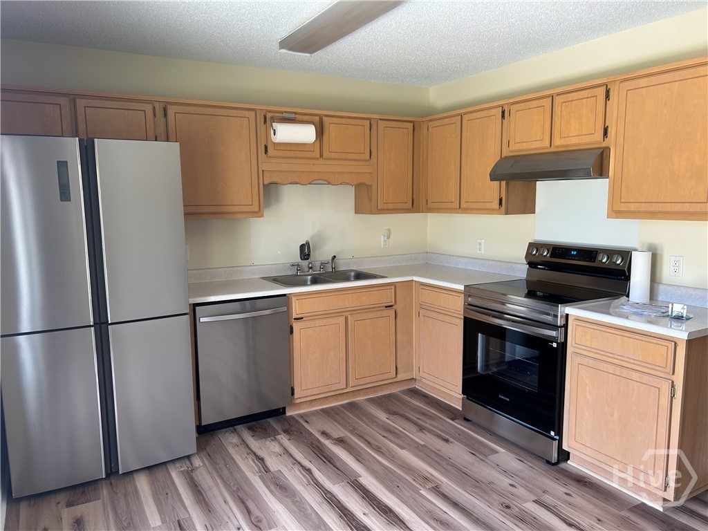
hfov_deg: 67.3
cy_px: 266
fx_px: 532
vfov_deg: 53.1
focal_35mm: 26
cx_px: 354
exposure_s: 1/60
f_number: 1.5
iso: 64
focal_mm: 5.7
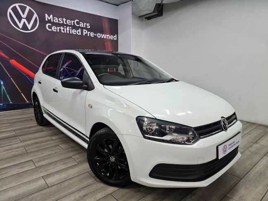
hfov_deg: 73.9
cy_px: 100
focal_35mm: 23
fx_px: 178
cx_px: 134
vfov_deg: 58.9
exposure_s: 1/100
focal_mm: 6.3
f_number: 1.7
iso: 200
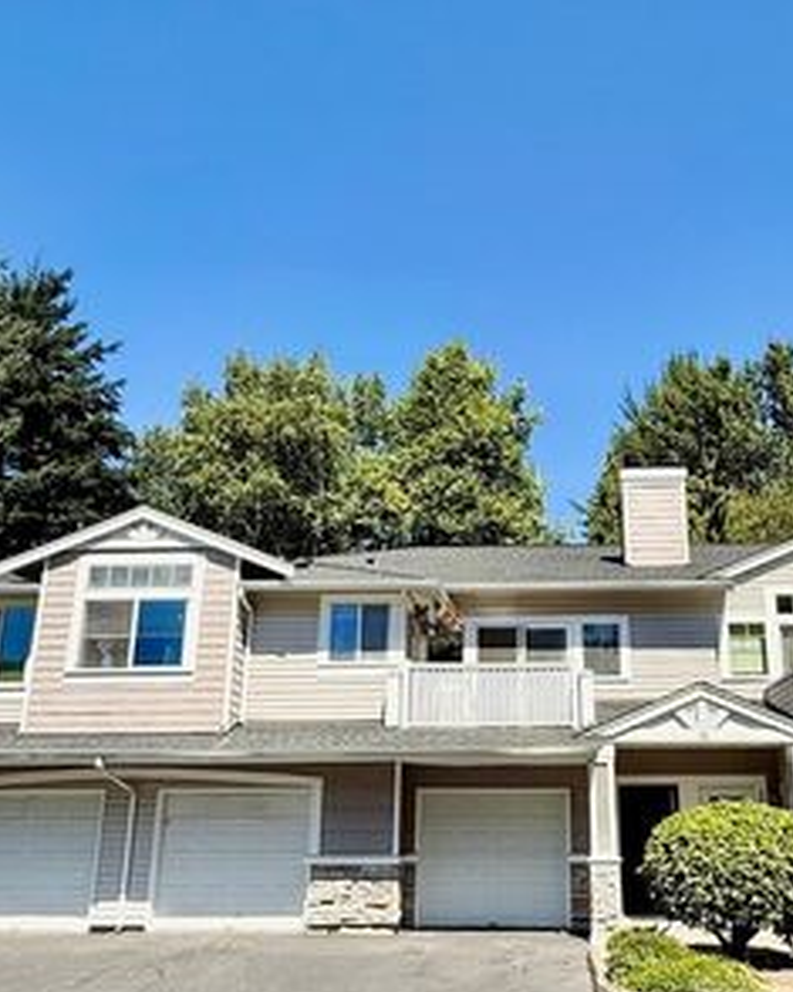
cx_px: 513
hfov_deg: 46.5
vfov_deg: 56.9
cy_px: 579
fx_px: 910
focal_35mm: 31
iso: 50
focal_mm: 2.22
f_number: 2.2
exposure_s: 1/1534
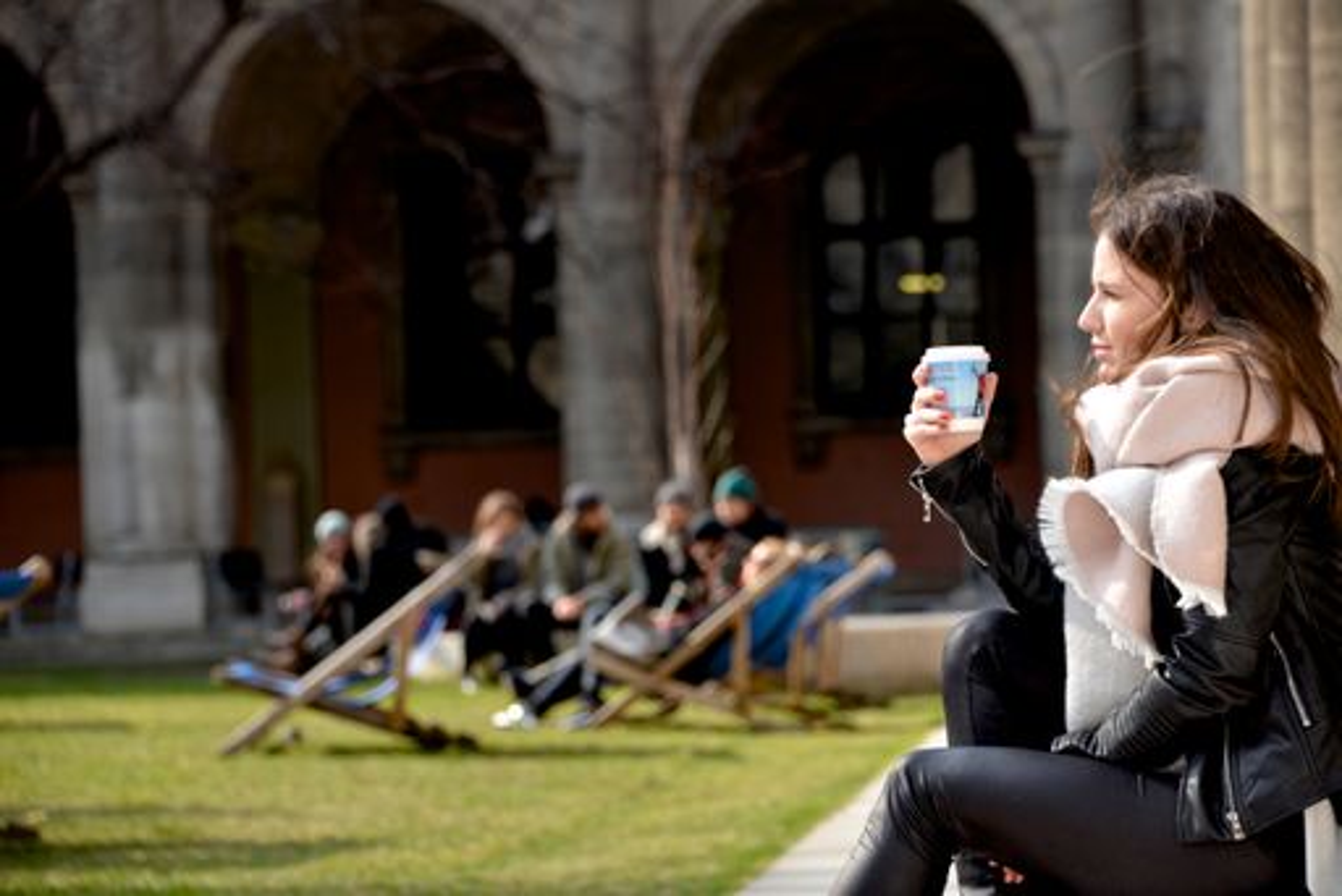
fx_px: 5035
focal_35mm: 135
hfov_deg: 15.2
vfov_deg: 10.2
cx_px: 671
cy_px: 448
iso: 140
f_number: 5.6
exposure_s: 1/125
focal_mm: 135
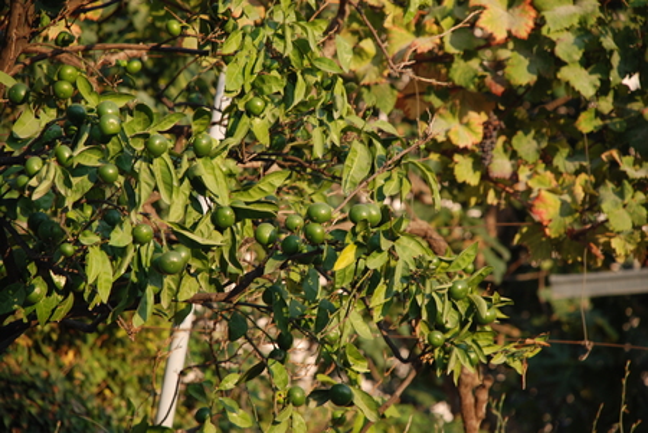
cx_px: 324
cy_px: 216
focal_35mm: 202
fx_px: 3648
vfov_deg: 6.8
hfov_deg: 10.1
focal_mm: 135
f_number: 5.6
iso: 100
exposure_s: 1/60
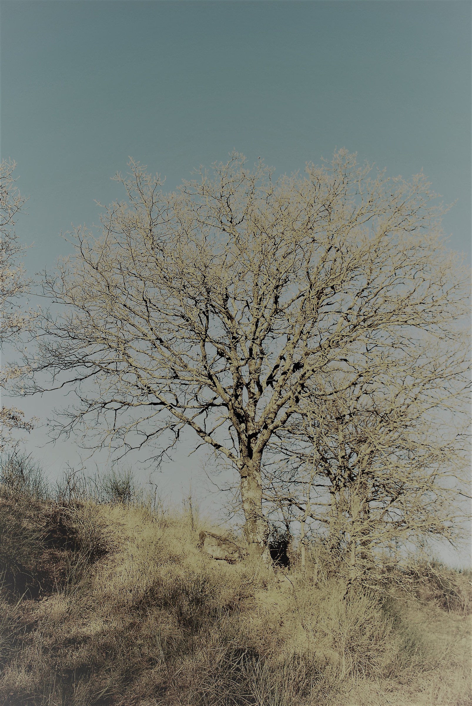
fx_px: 765
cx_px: 236
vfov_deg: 49.5
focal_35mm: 39
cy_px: 353
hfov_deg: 34.3
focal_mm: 26
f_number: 5
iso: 100
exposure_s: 1/200
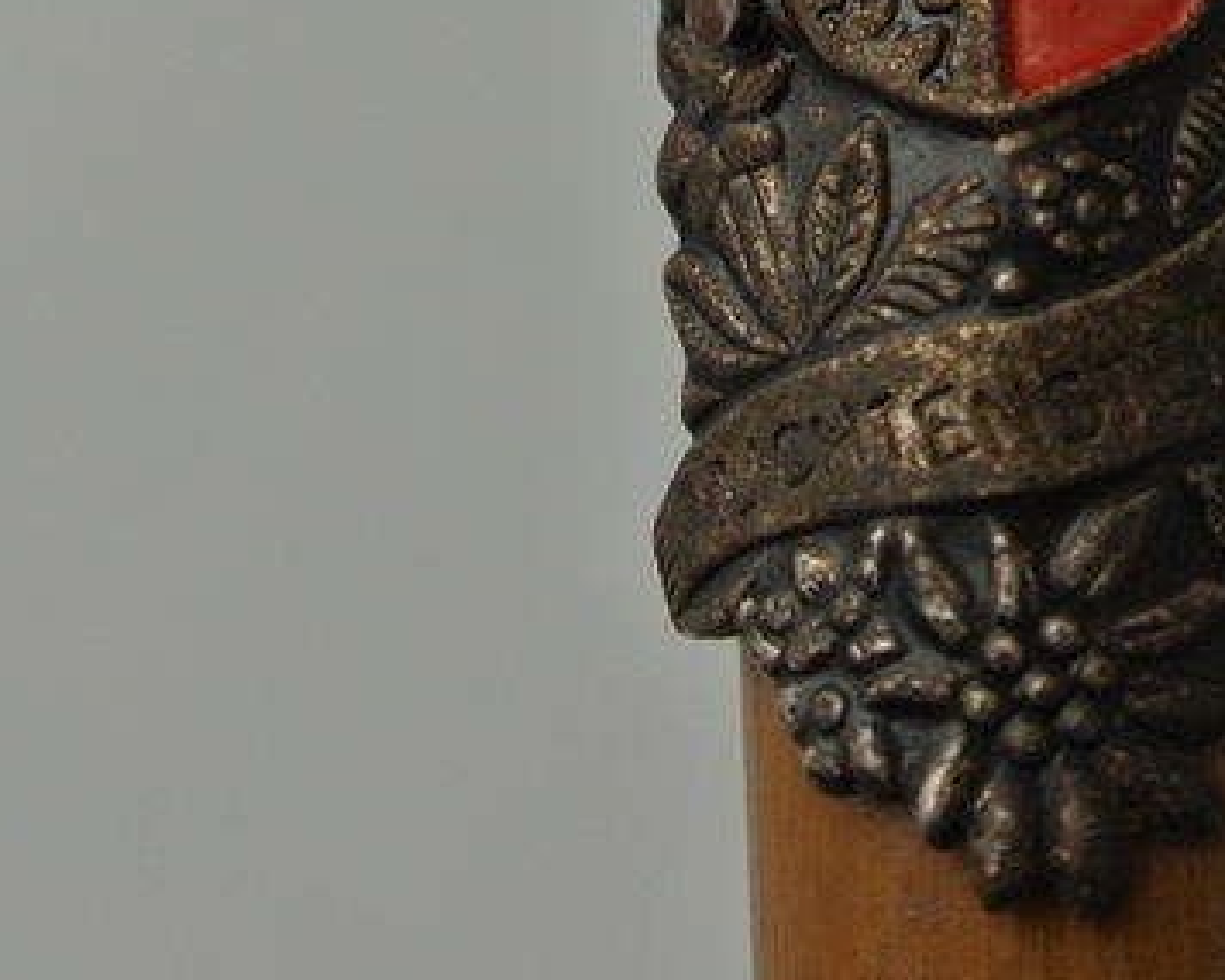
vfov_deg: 14.9
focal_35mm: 103
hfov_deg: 18.5
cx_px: 922
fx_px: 3735
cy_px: 177
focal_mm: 14.5
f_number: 4
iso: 320
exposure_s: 1/125
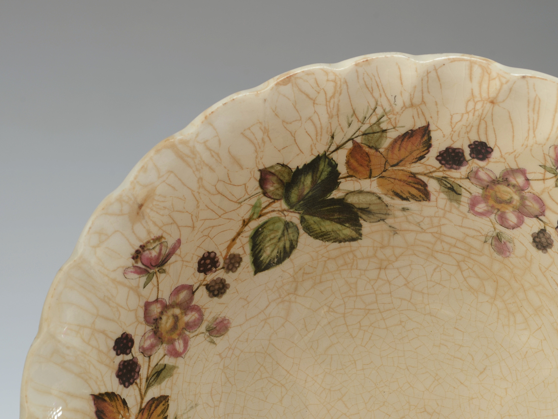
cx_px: 254
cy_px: 210
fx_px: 1460
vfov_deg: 16.3
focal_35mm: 91
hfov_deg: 21.6
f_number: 13
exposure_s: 1/80
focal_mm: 55
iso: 100
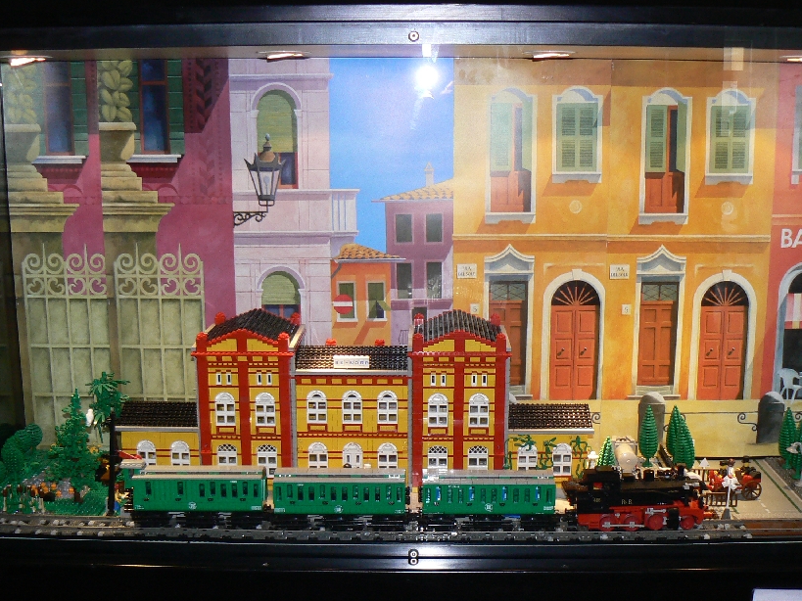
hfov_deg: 42.1
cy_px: 332
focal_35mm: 45
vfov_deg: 32.1
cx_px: 416
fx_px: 1042
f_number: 2.8
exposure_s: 1/30
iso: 100
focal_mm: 6
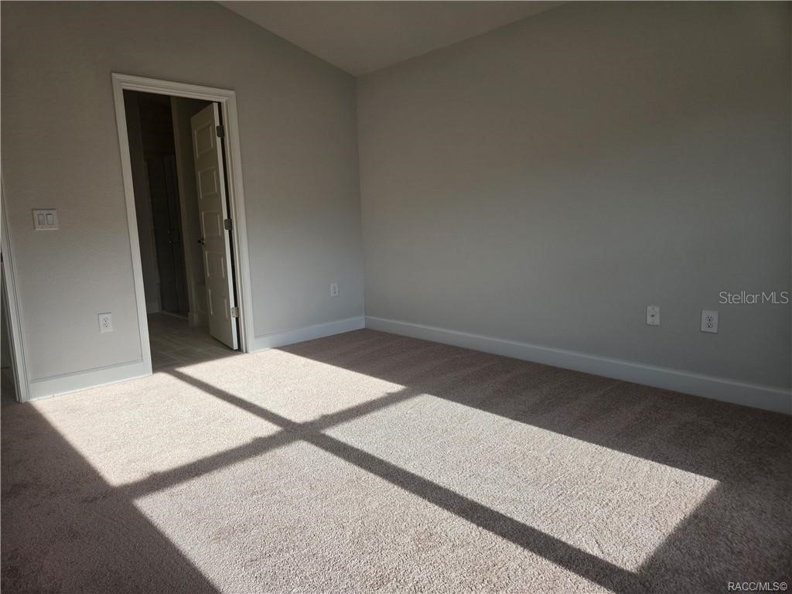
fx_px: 526
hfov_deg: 73.9
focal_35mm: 23
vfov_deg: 58.9
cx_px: 396
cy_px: 297
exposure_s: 1/247
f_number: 1.8
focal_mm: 5.4
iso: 25
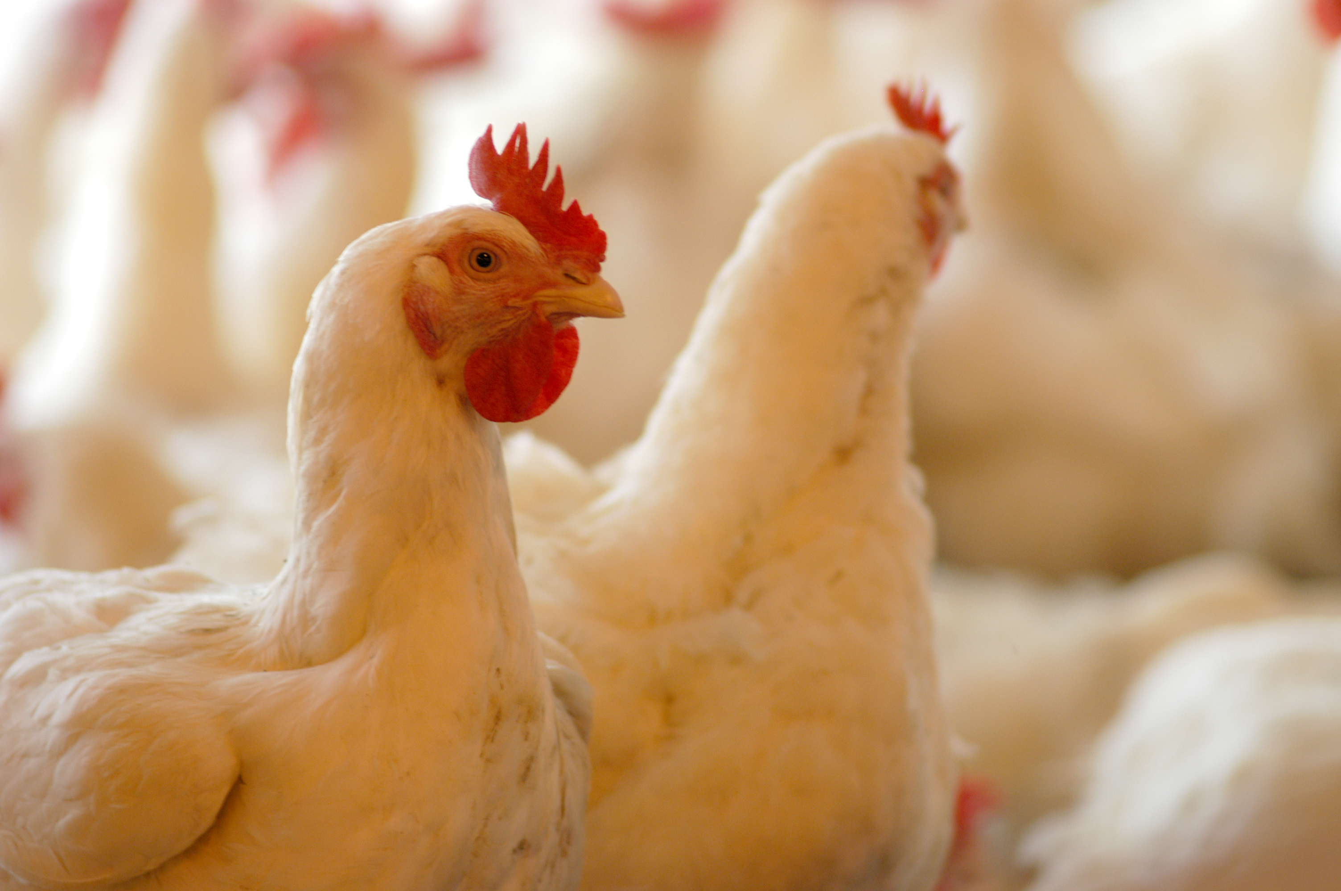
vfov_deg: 5.1
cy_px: 446
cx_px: 670
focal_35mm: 270
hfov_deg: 7.6
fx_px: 10048
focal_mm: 180
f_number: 3.2
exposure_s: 1/160
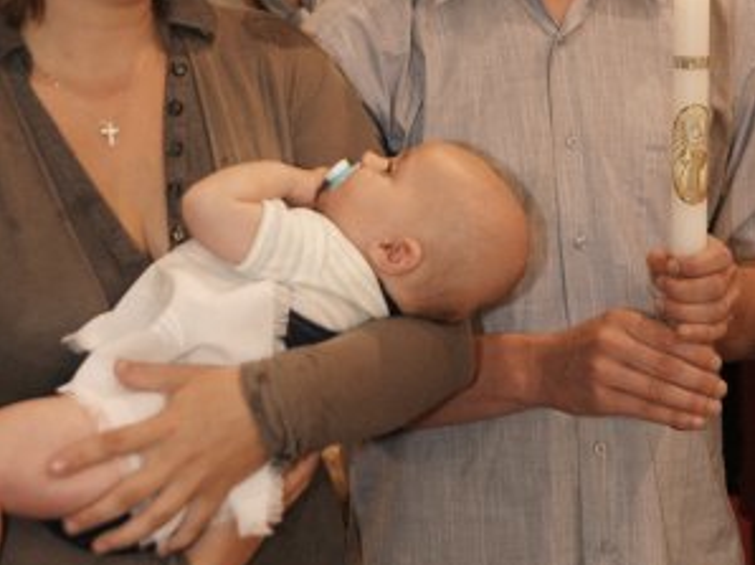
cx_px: 378
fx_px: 2375
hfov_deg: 18.1
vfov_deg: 13.5
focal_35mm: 109
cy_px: 79
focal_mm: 50
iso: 3200
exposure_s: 1/80
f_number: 4
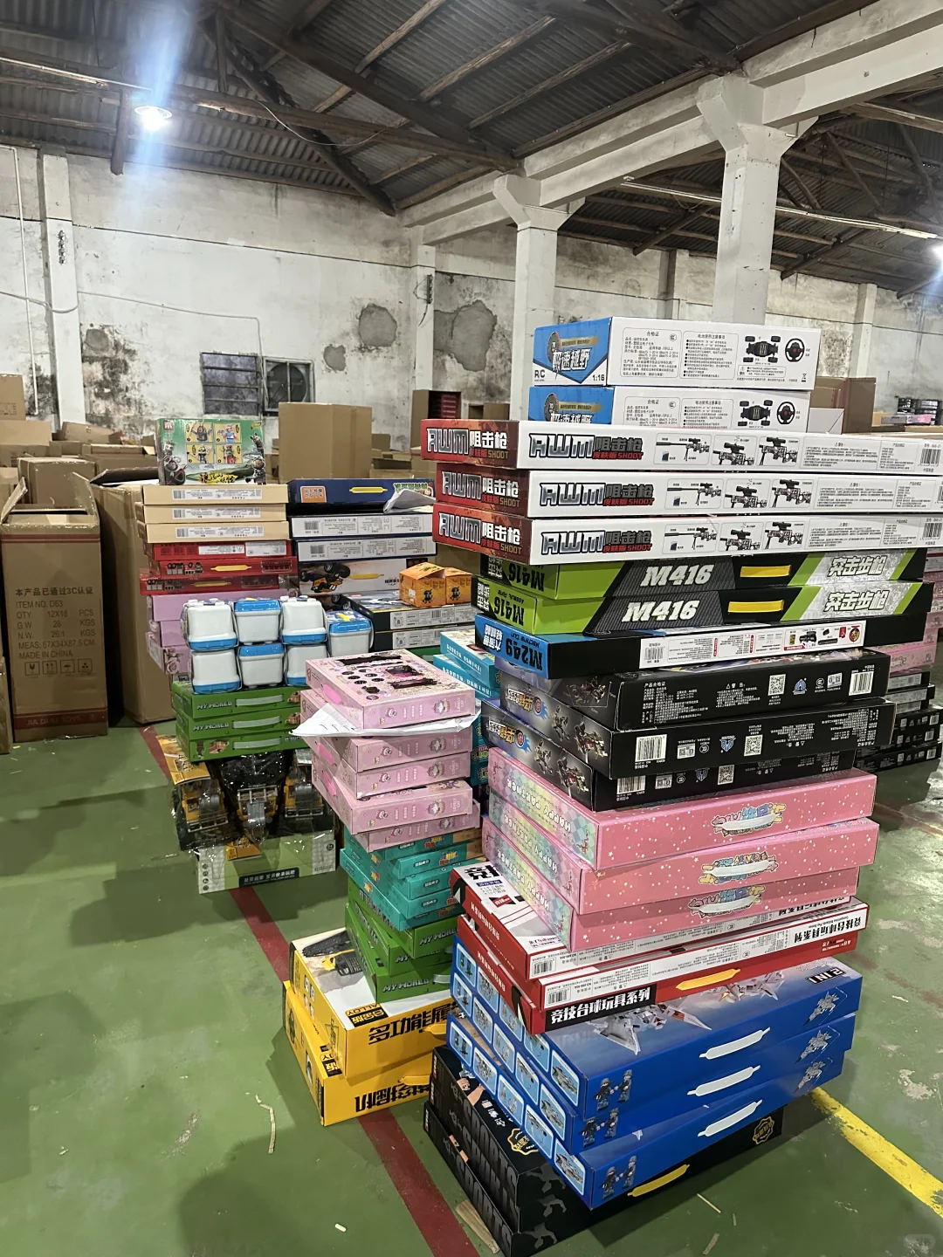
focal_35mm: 24
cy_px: 628
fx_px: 872
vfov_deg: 71.6
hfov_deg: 56.8
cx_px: 472
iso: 640
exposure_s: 1/50
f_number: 1.78
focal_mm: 6.86
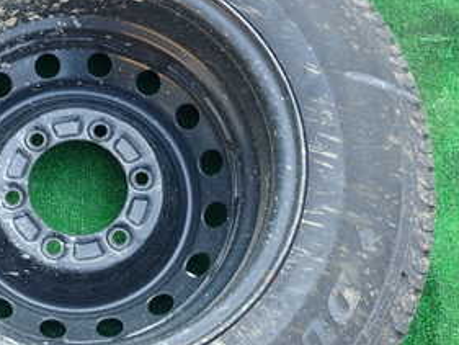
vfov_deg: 22.9
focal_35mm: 64
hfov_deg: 29.2
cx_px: 62
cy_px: 193
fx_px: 849
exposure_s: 1/60
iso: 100
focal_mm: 5.4
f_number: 2.3
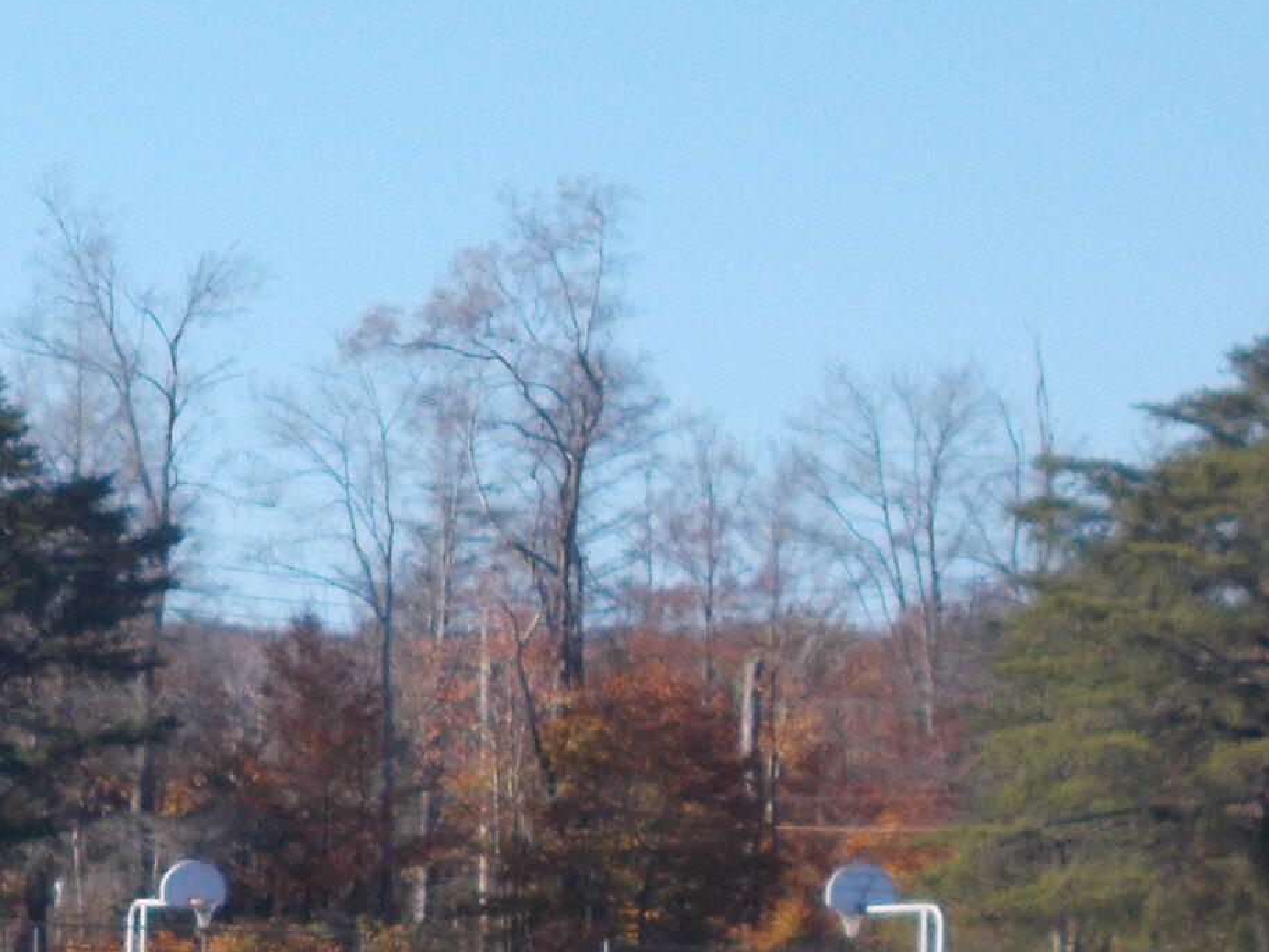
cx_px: -364
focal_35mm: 373
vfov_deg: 4.0
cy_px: 603
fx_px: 13676
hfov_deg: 5.3
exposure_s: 1/200
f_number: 6
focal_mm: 20.1
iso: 80
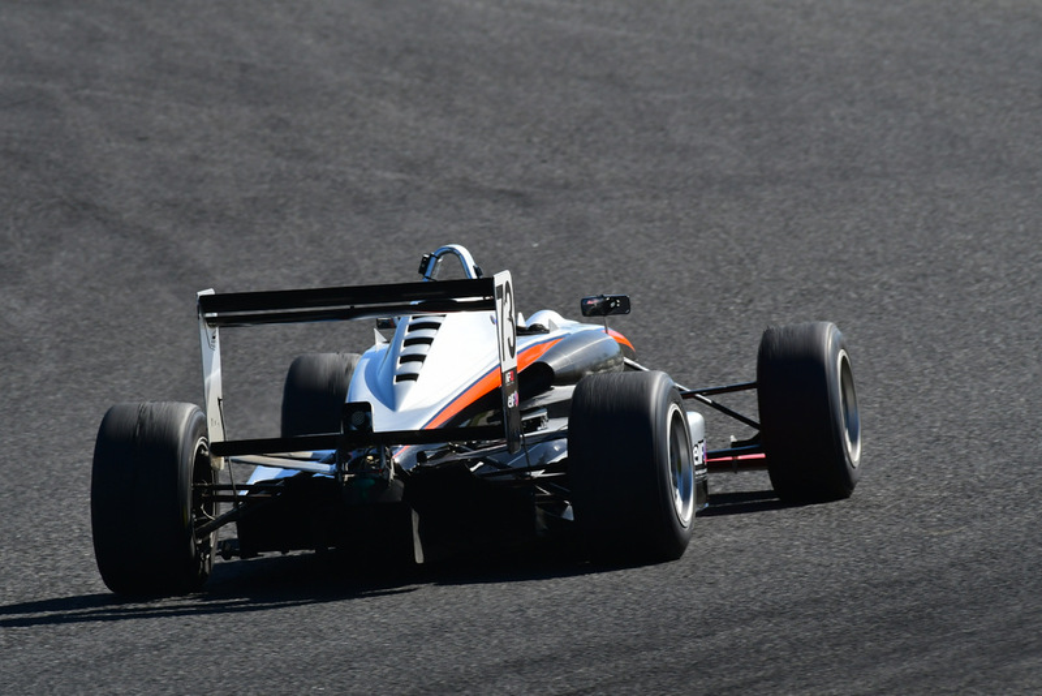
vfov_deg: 1.8
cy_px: 348
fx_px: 21715
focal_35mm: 750
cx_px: 521
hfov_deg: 2.7
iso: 500
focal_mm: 500
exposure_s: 1/640
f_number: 11
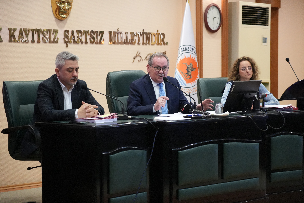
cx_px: 152
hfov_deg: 28.8
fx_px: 591
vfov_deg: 19.5
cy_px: 102
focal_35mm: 70
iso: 8000
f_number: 4
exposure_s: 1/250
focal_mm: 70
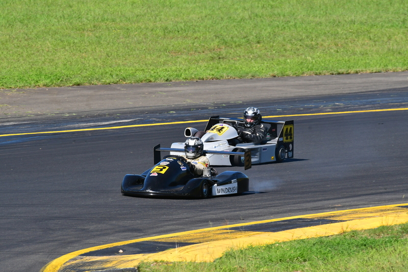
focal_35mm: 675
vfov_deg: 2.0
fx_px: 7648
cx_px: 204
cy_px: 136
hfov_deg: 3.1
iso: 500
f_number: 11
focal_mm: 450
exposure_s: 1/640
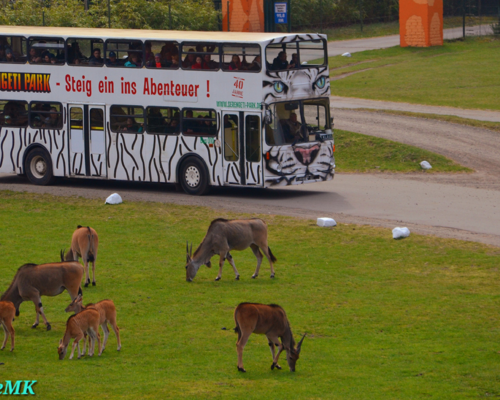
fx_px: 4587
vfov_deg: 5.0
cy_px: 158
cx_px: 226
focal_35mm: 310
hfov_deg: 6.2
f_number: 6
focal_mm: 150
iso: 400
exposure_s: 1/1250
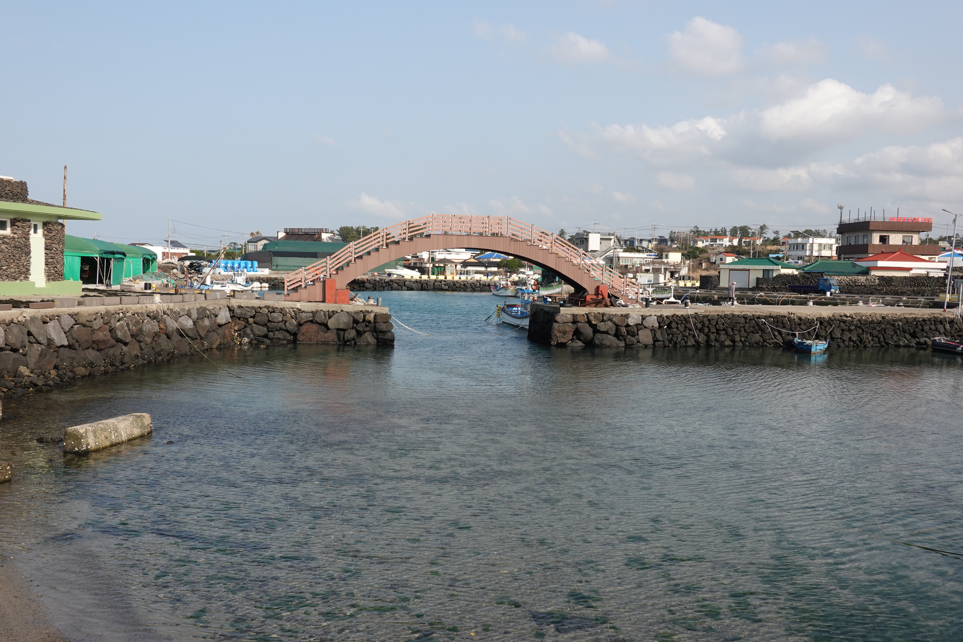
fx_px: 856
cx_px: 482
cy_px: 321
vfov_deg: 41.1
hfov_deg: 58.7
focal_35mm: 32
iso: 125
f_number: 5.6
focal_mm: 12.01
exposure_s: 1/400
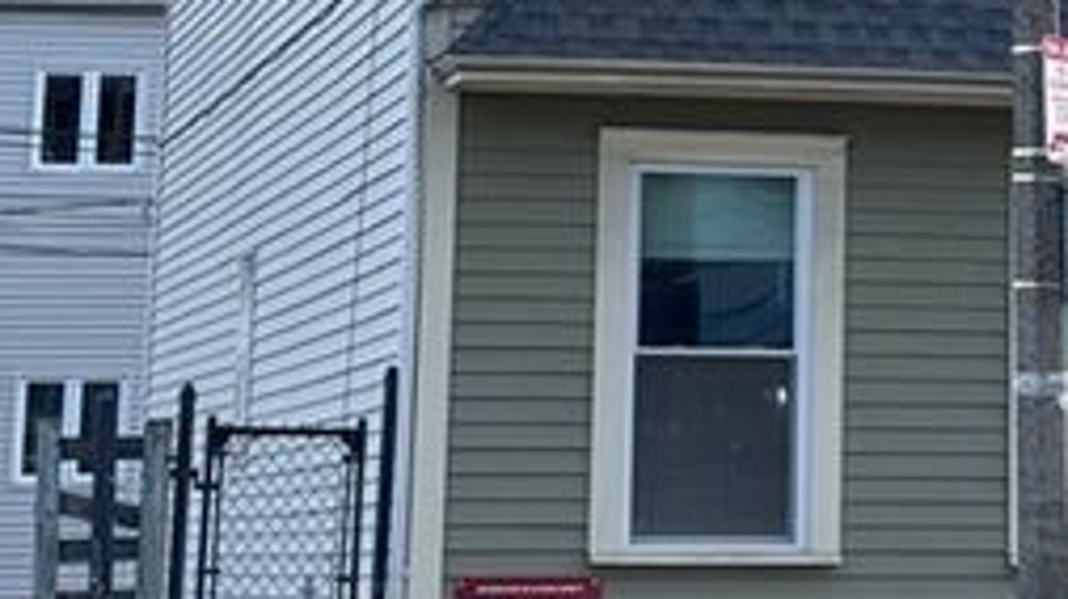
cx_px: 941
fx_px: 3906
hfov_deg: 15.4
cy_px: -310
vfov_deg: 8.6
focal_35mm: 138
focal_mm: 6.76
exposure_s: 1/1681
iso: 64
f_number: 1.78
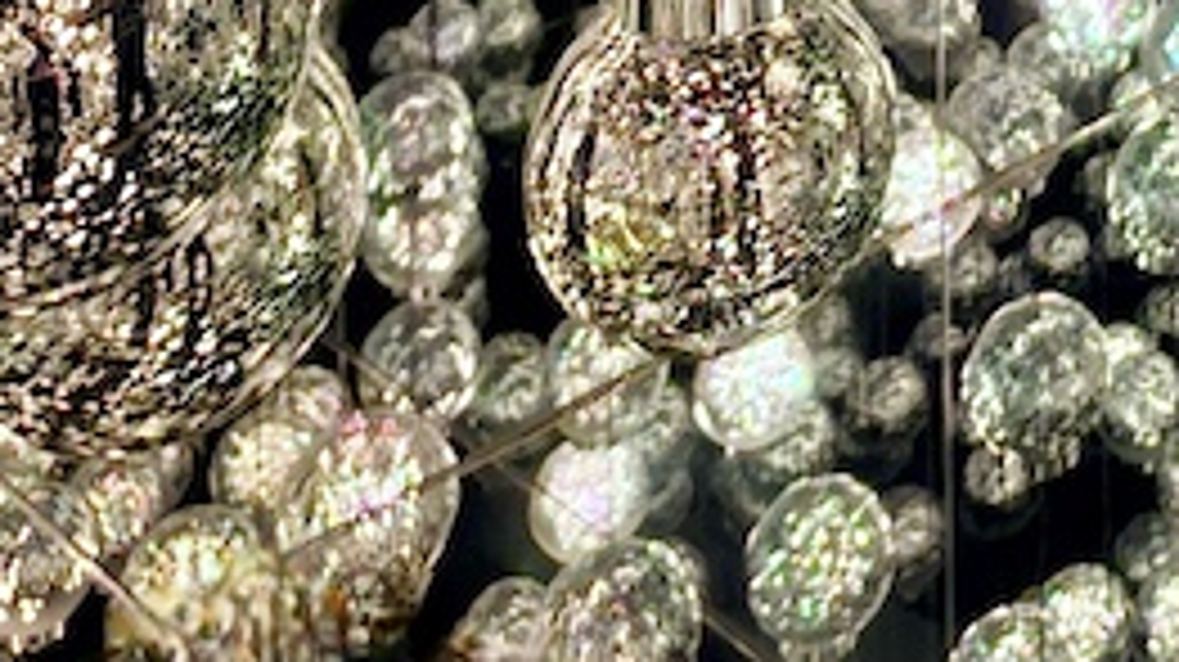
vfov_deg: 9.2
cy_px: -1486
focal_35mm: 98
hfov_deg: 19.5
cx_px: 1665
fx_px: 3062
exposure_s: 1/15
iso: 1600
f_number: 1.7
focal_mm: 6.3
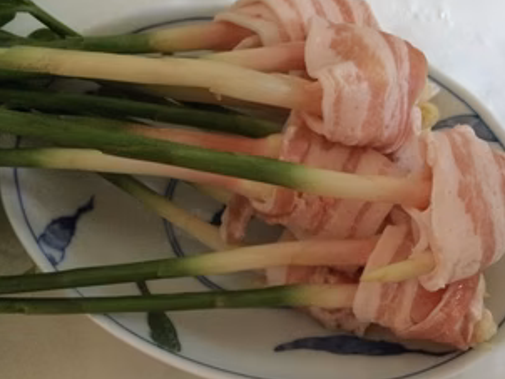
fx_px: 599
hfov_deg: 45.7
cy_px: 219
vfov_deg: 35.1
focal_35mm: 41
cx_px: 264
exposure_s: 1/15
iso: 640
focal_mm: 3.3
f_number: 2.4
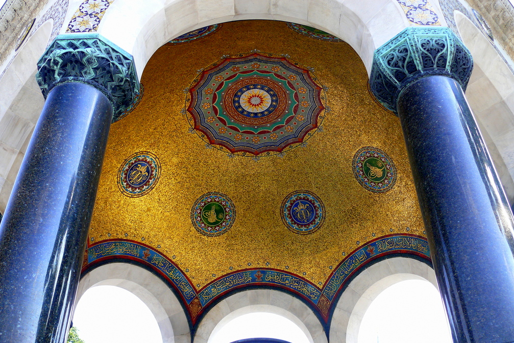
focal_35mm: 37
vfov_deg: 35.9
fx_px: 528
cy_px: 190
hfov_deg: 51.9
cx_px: 257
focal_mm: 7.4
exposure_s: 1/100
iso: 100
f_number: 2.8
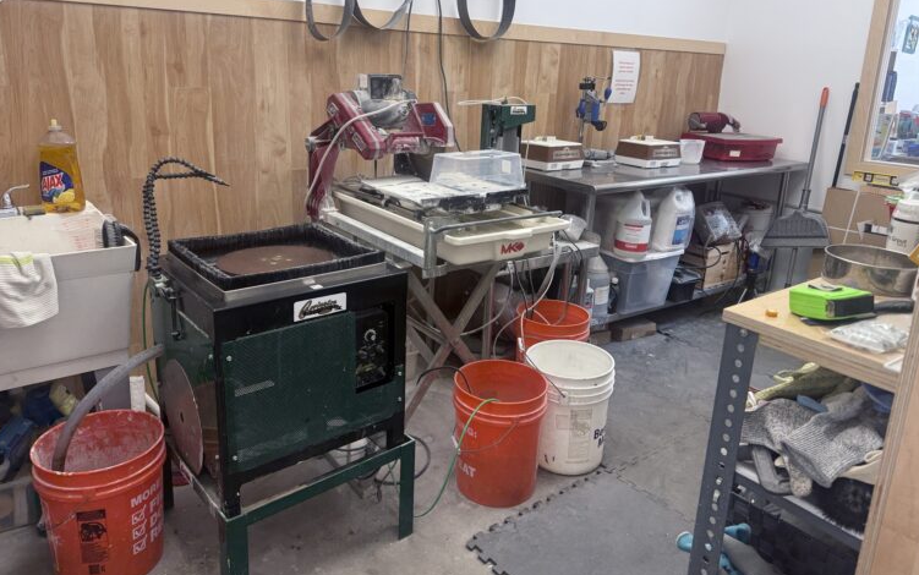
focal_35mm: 26
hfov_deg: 70.4
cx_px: 460
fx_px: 651
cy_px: 230
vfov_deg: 47.4
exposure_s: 1/120
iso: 125
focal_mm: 6.76
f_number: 1.78
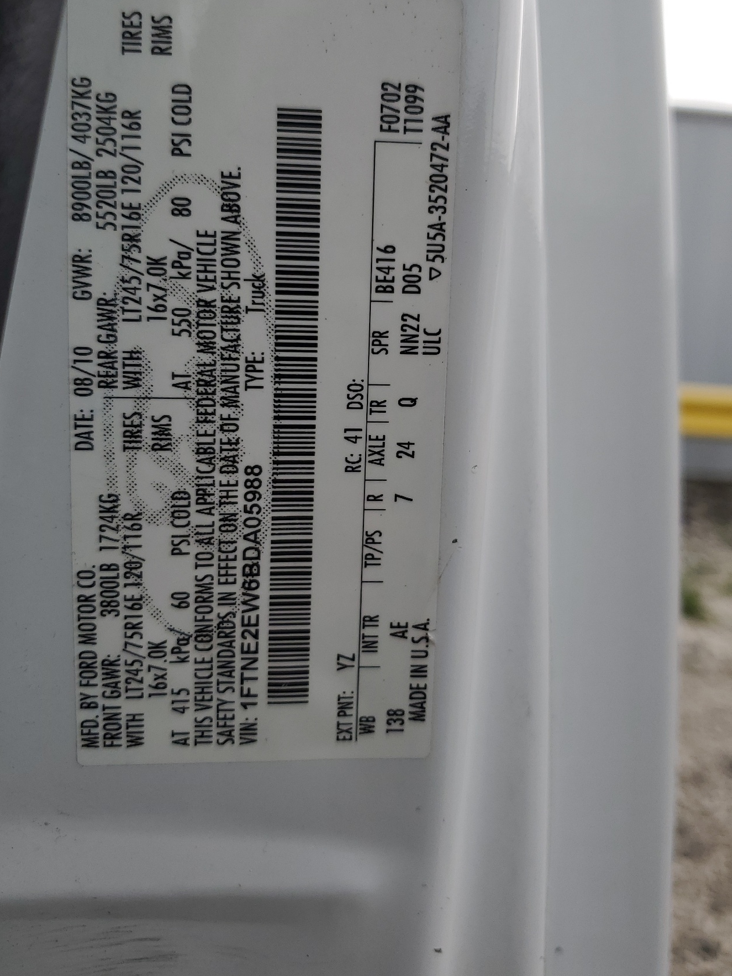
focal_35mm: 33
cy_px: 410
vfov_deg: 55.1
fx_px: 930
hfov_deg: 43.0
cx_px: 364
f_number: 1.5
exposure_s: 1/1111
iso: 50
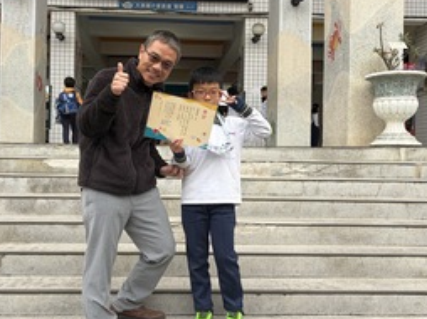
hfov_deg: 45.7
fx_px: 505
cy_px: 146
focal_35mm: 41
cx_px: 190
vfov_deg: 35.1
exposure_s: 1/289
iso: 40
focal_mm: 5.96
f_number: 1.6
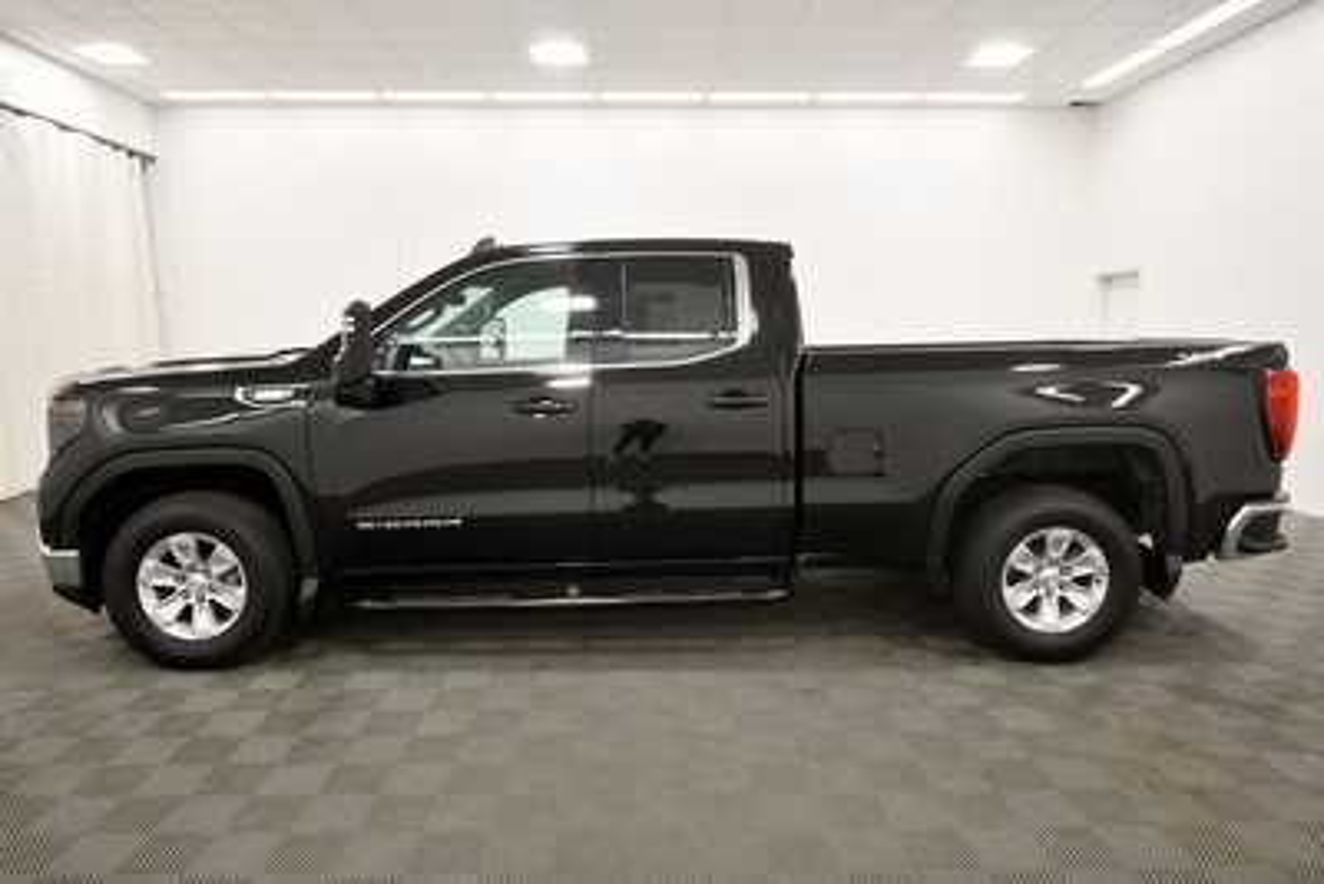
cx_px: 662
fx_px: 773
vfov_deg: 59.5
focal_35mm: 21
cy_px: 442
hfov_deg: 81.2
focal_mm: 14
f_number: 5
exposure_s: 1/125
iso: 900
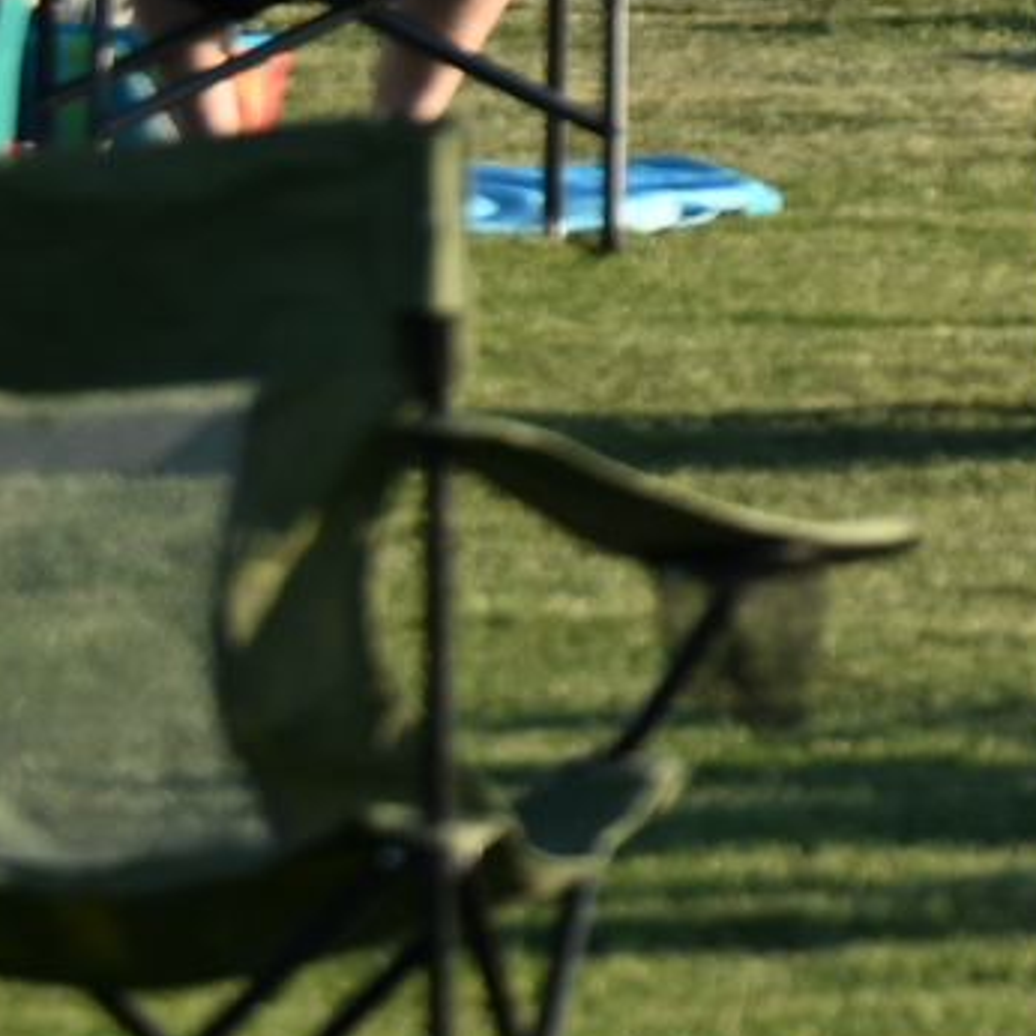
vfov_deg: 2.5
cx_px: 5339
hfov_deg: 2.4
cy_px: -1317
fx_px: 24041
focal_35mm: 710
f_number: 4.5
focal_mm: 70
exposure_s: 1/320
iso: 64
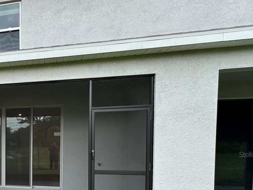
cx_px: -8
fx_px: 227
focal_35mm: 31
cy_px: 154
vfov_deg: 43.2
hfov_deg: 47.1
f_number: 2.2
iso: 40
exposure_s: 1/99
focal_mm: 2.22
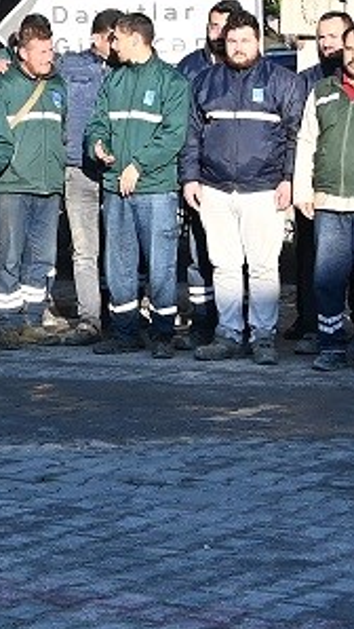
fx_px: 2566
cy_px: 120
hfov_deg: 7.8
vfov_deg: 13.9
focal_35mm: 154
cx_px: -171
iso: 1250
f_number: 6.3
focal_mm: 29
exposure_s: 1/2000
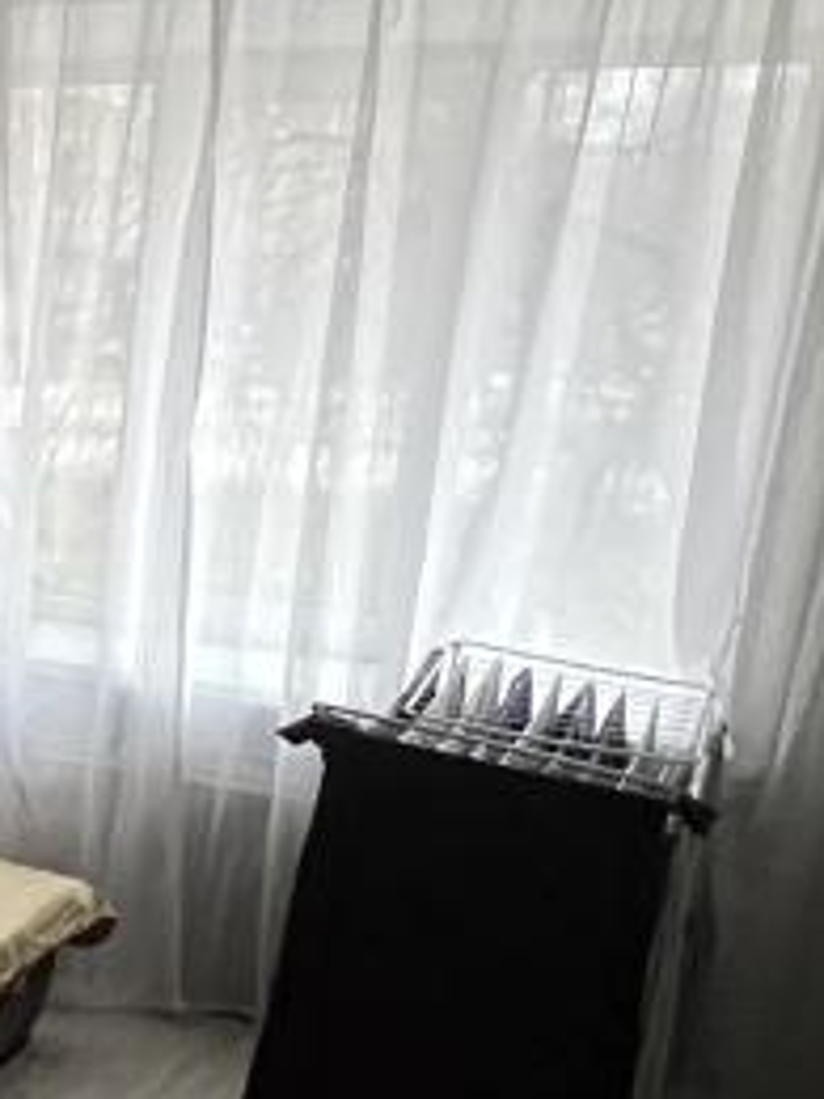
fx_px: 1714
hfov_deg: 21.8
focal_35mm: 54
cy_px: 816
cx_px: -461
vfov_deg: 34.8
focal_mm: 1.57
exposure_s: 1/50
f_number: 1.8
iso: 1000
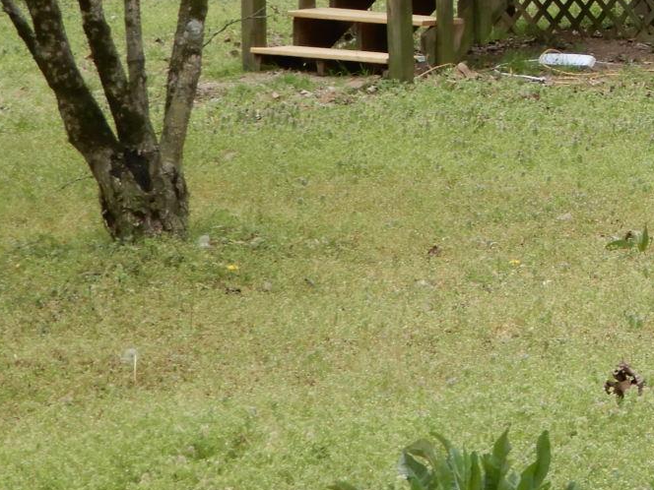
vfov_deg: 8.5
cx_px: 1107
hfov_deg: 10.9
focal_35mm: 171
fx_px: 3231
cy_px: -161
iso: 80
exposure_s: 1/160
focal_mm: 8.9
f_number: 4
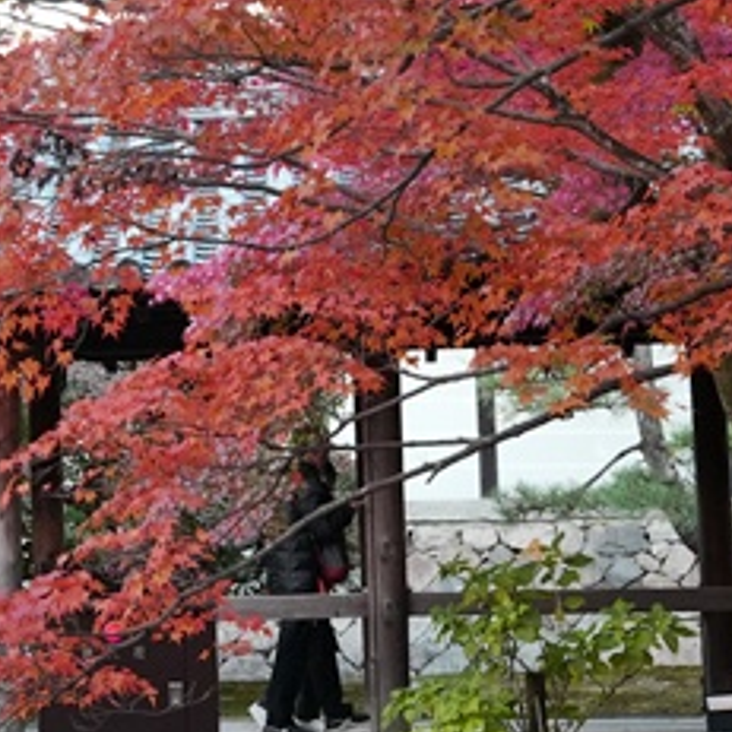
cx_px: -336
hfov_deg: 12.7
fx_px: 3125
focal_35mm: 131
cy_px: 173
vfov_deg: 13.3
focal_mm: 34.7
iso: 2500
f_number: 5.6
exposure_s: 1/500
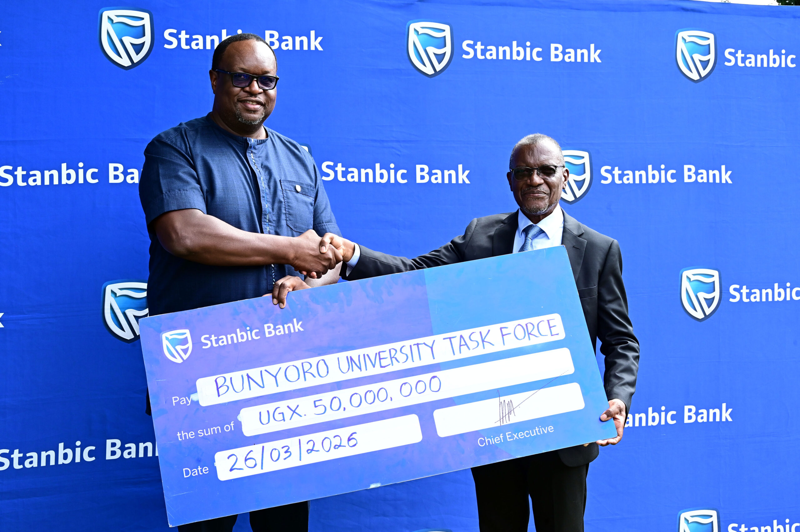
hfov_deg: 41.1
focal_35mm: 48
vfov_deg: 28.0
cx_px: 400
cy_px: 266
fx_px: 1066
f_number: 13
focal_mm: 48
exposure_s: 1/100
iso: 640
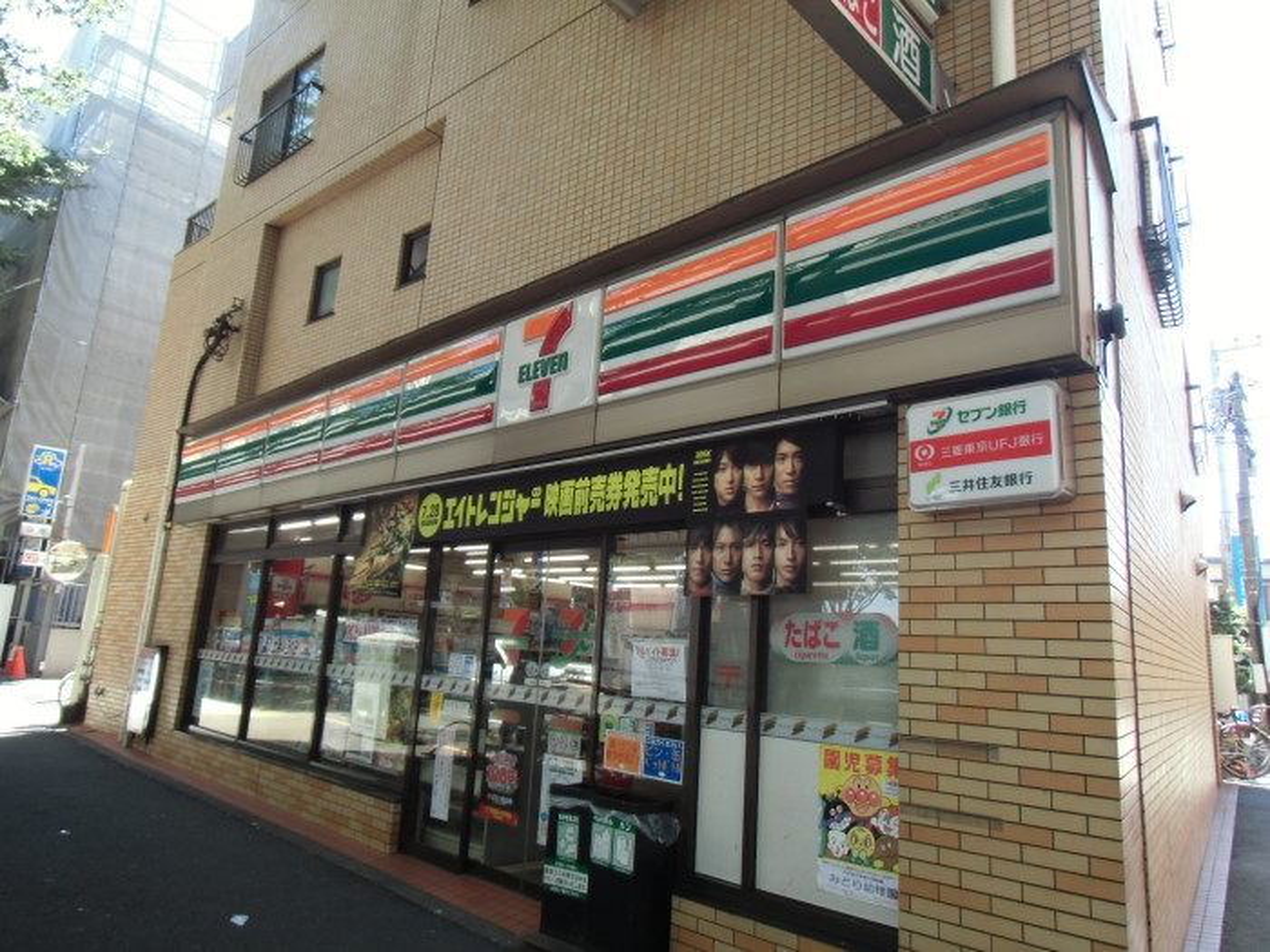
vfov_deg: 56.8
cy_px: 476
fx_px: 881
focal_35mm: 24
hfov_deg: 71.6
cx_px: 635
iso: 100
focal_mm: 4.24
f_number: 3
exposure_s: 1/80
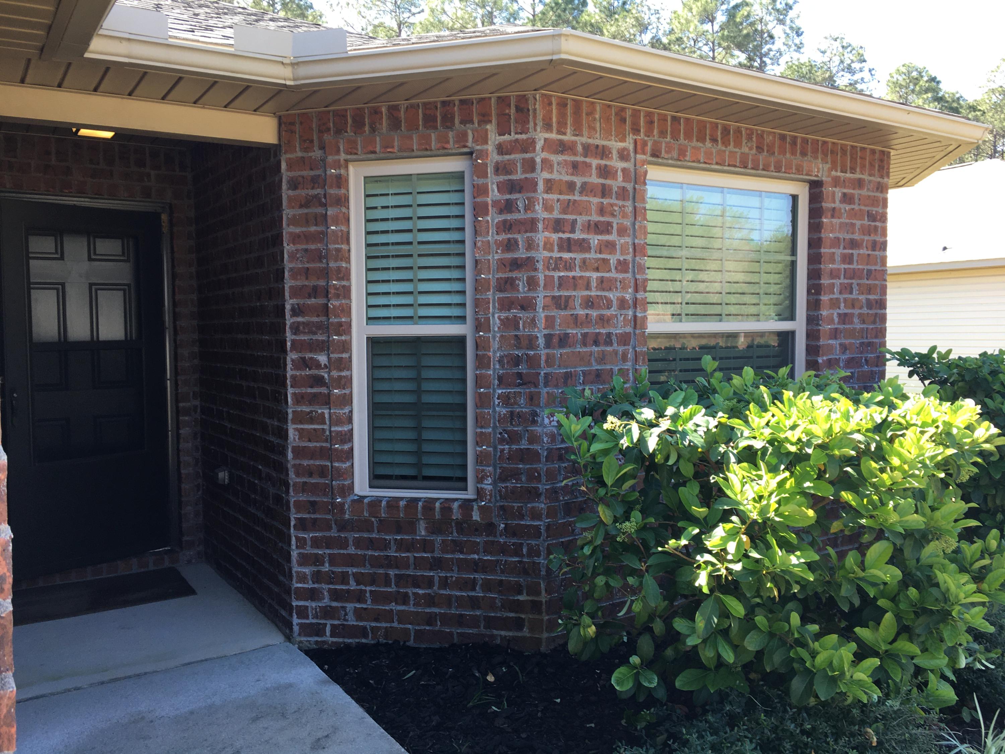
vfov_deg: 48.2
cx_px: 502
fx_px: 842
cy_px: 377
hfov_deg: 61.7
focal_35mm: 29
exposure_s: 1/120
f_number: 2.2
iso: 25
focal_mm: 4.15
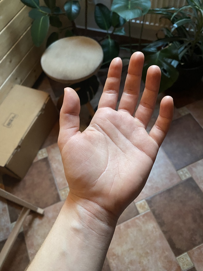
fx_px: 203
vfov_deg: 67.3
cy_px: 136
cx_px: 102
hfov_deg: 53.1
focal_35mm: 26
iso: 640
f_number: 1.8
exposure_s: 1/30
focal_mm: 4.25
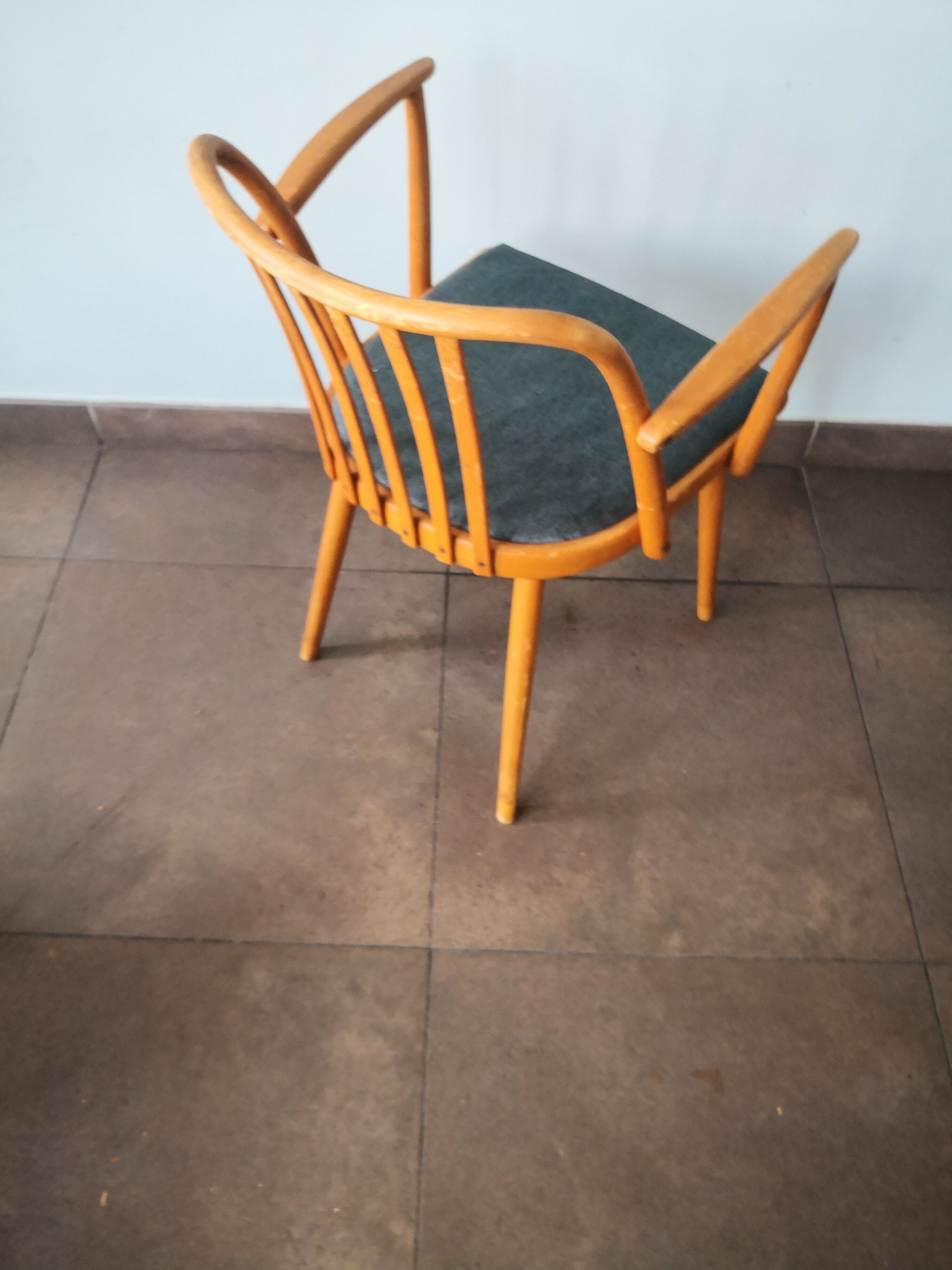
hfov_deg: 51.4
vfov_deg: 65.3
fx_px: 990
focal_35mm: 27
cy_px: 635
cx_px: 476
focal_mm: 3.95
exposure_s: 1/33.3
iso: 250
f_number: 1.6
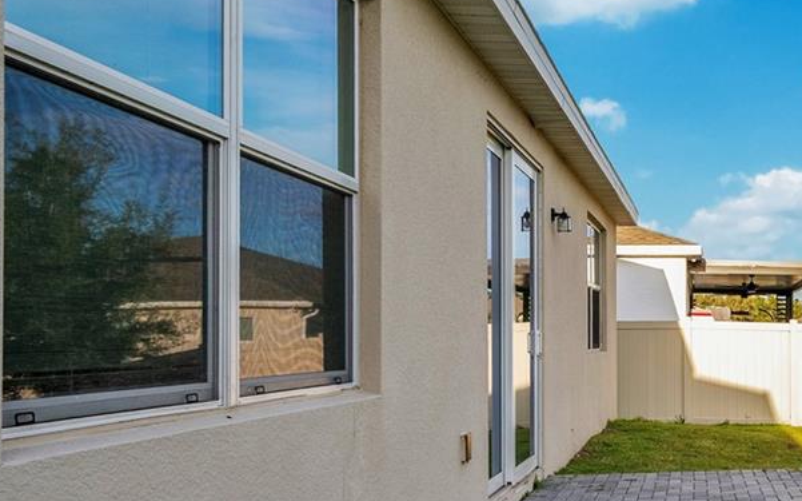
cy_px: 307
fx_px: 830
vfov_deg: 33.4
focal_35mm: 38
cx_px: 813
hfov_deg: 43.7
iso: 400
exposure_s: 1/320
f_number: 8
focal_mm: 14
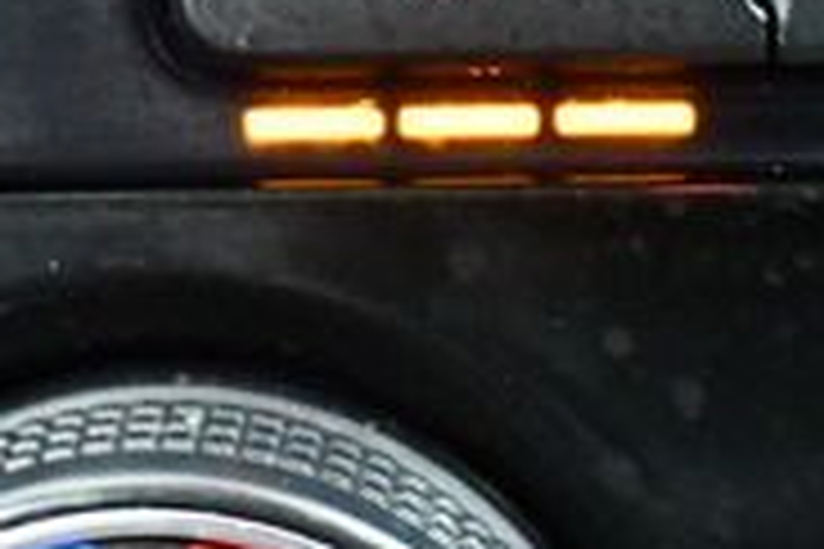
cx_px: 468
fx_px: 2884
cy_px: 432
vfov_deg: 10.8
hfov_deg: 16.3
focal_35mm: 126
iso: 12800
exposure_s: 1/50
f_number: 3.5
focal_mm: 18
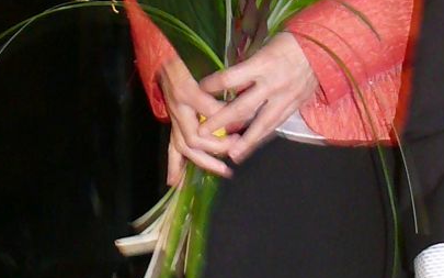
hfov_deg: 8.8
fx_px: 2855
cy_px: 46
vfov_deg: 5.6
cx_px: 512
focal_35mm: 236
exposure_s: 1/15
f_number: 2.8
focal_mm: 8.5
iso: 200
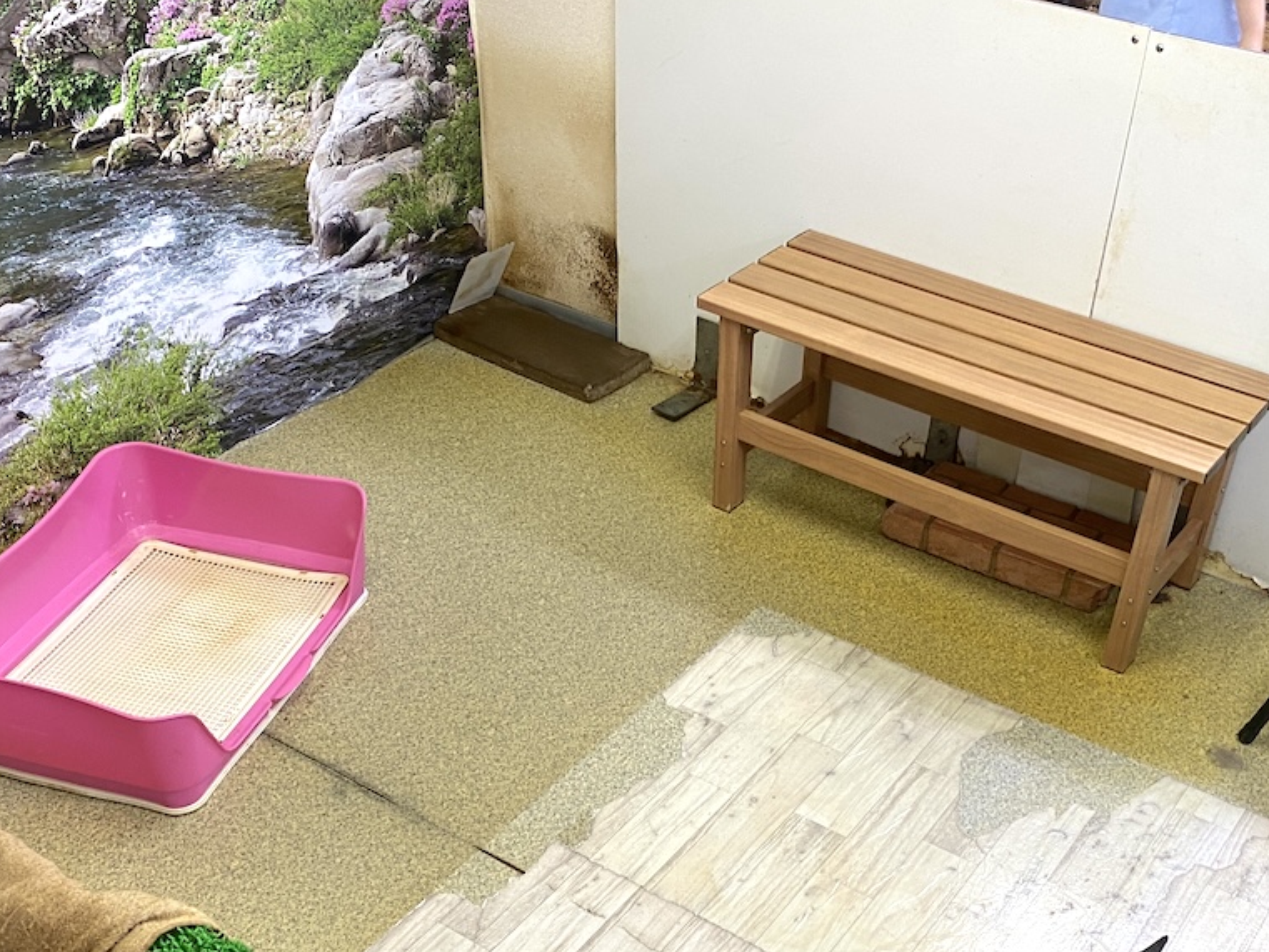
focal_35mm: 41
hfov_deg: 45.6
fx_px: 1503
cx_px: 742
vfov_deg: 34.4
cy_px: 719
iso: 80
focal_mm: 4.25
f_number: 1.8
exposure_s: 1/50
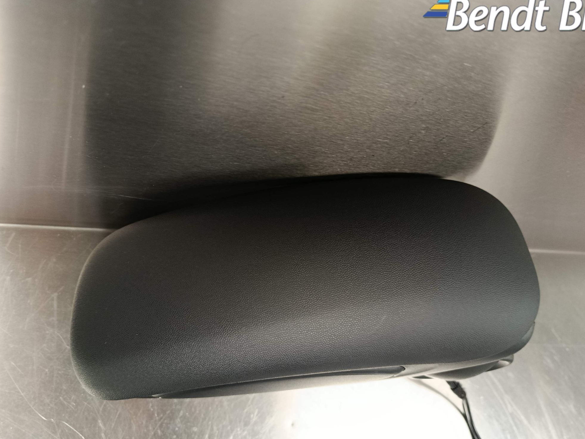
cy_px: 222
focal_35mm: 25
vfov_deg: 54.9
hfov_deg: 69.4
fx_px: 423
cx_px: 300
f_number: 1.7
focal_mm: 5.24
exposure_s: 1/25
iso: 1804
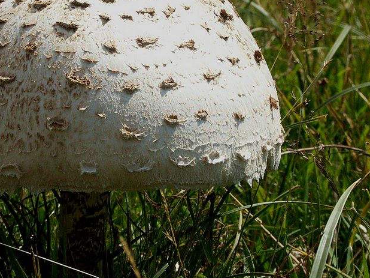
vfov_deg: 8.8
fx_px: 1806
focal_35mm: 169
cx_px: 128
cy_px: 113
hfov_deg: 11.7
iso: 100
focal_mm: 21.57
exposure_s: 1/640
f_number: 7.1
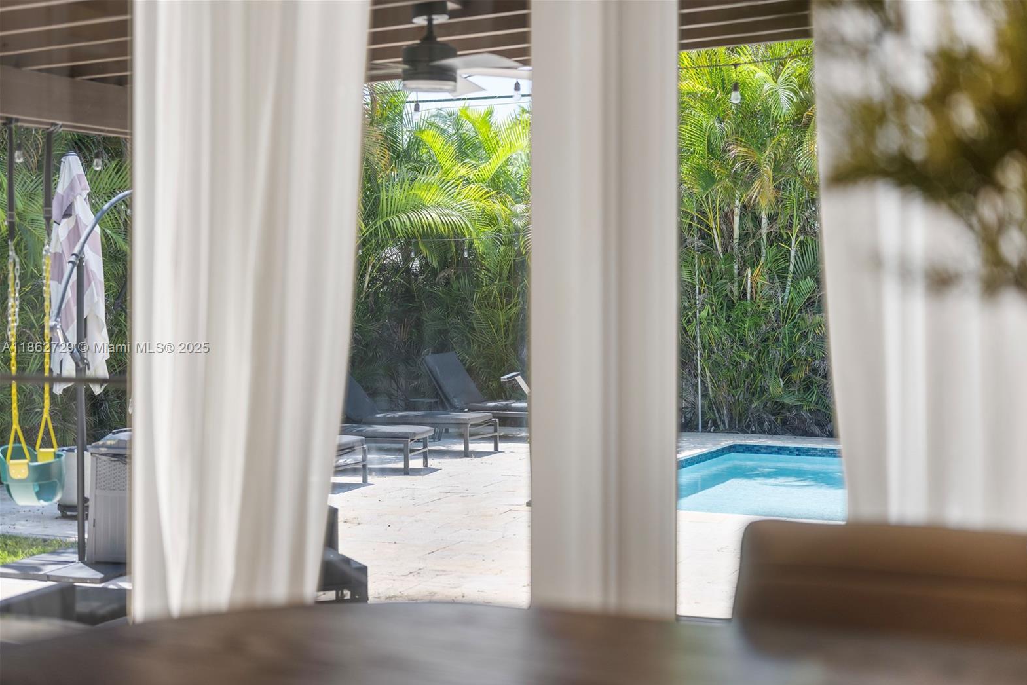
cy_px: 348
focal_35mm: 51
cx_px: 523
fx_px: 1455
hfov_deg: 38.9
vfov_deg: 26.5
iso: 125
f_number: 2.2
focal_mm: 50
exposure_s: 1/160
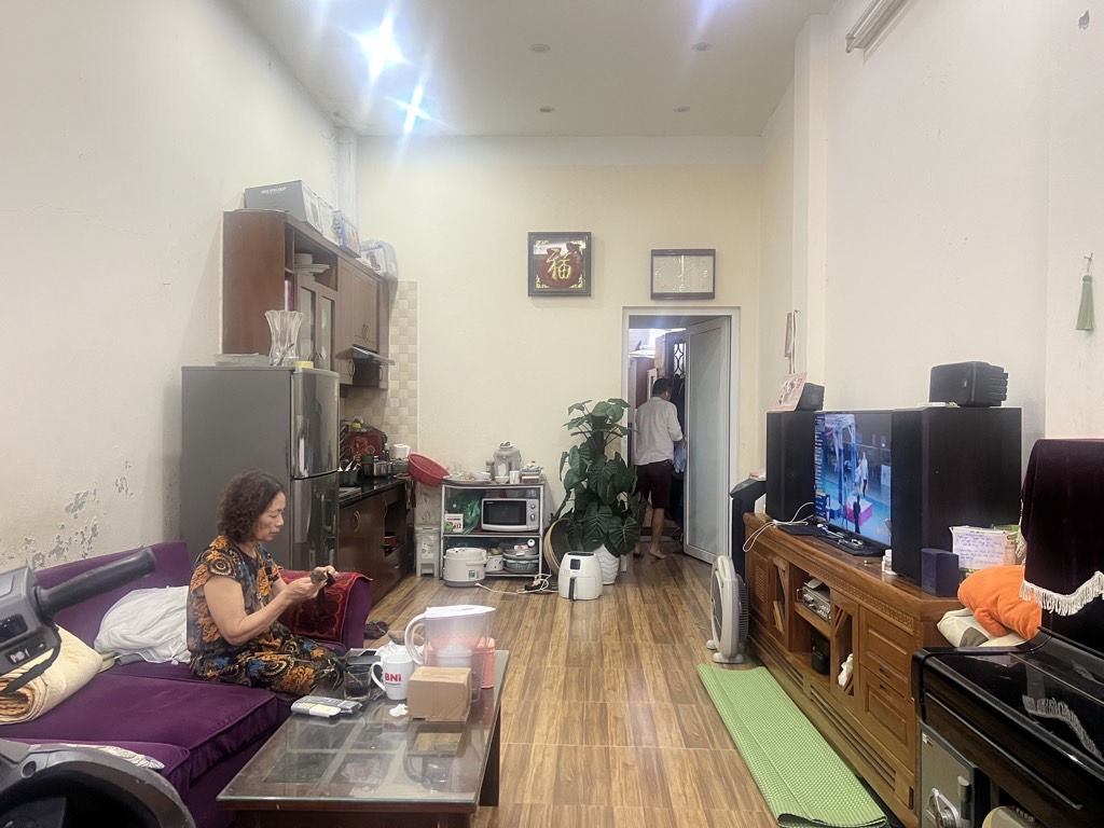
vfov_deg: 53.1
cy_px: 414
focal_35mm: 26
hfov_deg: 67.3
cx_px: 552
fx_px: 829
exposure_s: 1/50
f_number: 1.5
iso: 250
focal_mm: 5.7
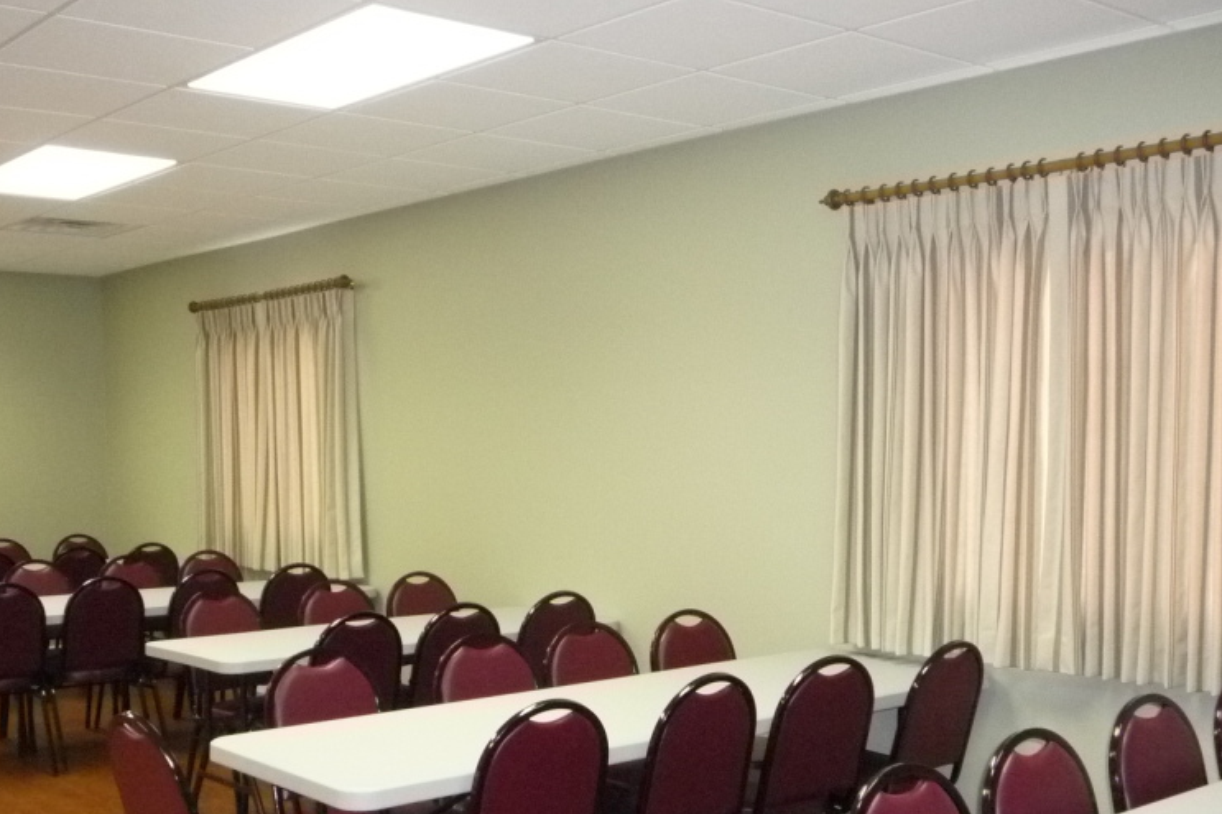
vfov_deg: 30.7
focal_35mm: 43
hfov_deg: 45.4
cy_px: 604
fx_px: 1459
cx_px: 620
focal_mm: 5.2
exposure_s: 1/30
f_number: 3.3
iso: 640
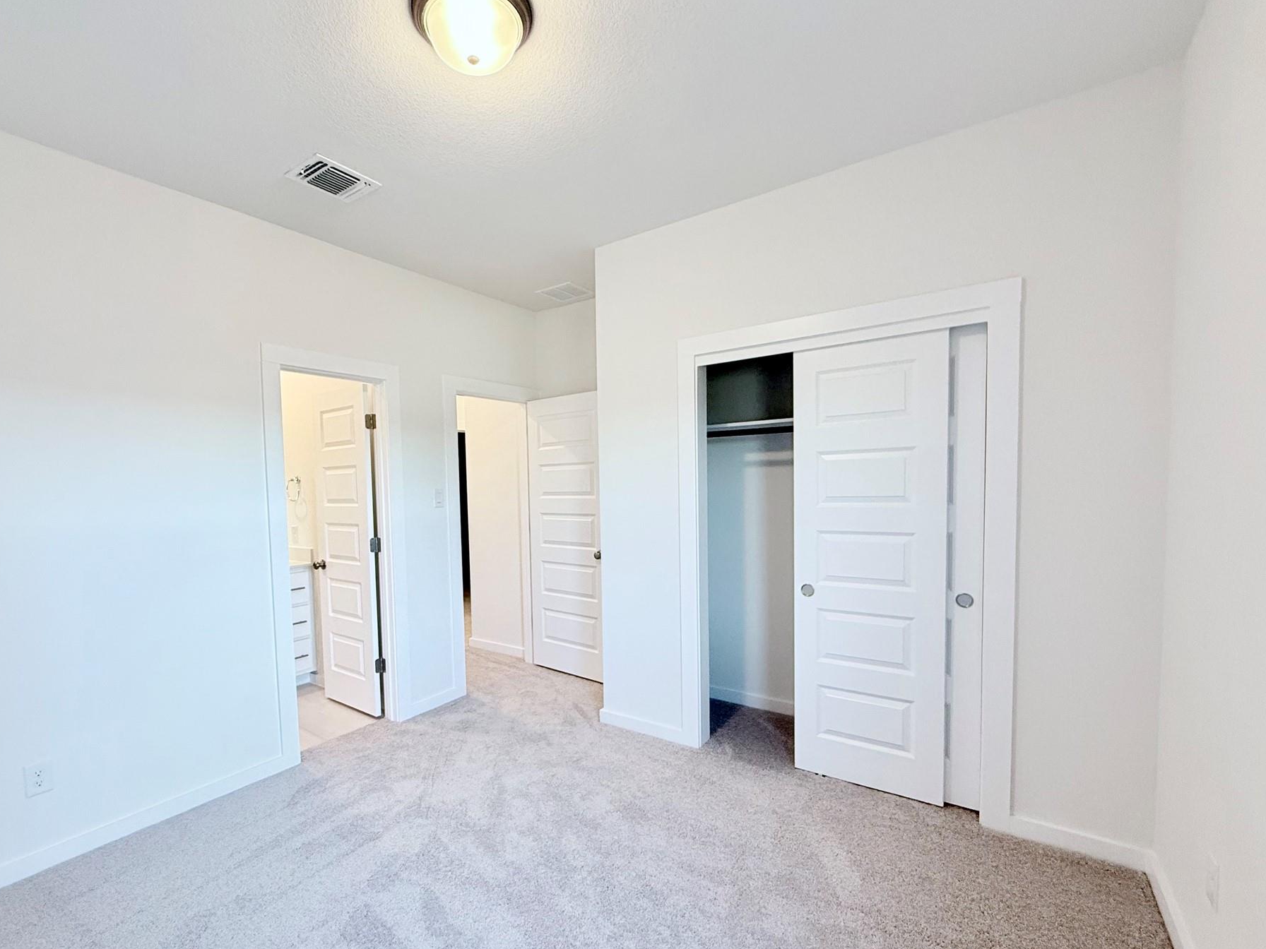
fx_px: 585
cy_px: 517
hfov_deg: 94.2
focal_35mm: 16
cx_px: 566
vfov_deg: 77.9
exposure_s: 1/120
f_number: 2.2
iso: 250
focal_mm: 2.22
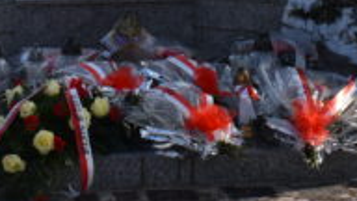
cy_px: -149
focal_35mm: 124
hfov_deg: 17.2
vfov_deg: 9.4
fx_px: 1174
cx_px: 71
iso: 100
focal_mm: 24
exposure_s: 1/250
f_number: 9
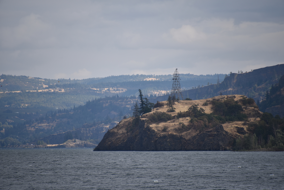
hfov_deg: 6.9
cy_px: 95
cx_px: 142
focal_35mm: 300
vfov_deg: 4.6
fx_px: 2367
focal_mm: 300
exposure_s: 1/640
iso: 110
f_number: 5.6
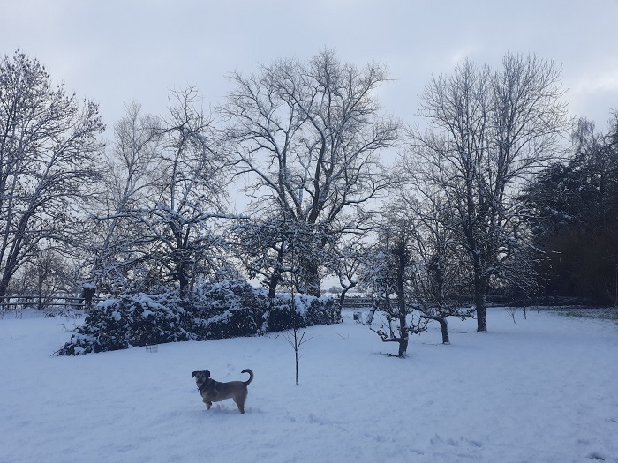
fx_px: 428
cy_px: 232
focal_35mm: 24
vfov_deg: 56.8
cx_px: 309
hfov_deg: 71.6
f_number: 1.8
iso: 20
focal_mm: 5.23
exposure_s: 1/464
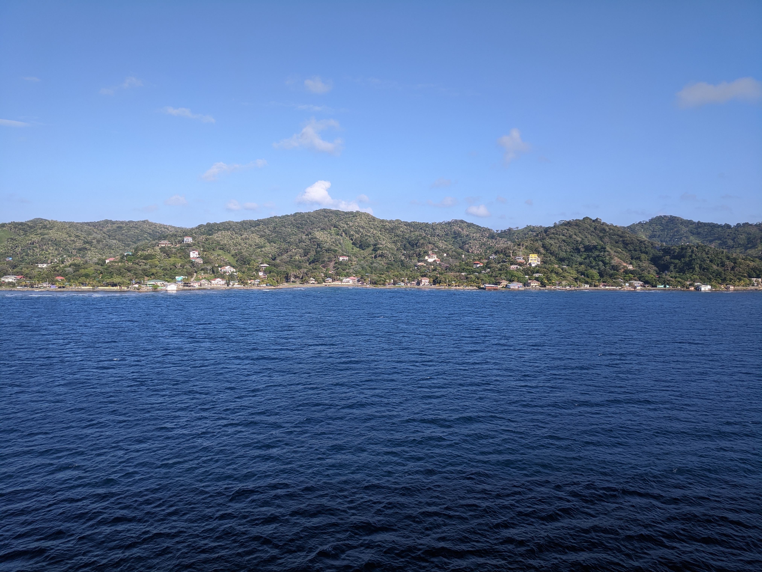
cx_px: 381
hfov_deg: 67.3
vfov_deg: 53.1
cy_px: 286
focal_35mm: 26
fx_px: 572
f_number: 2
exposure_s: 1/1550
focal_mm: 4.67
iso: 49
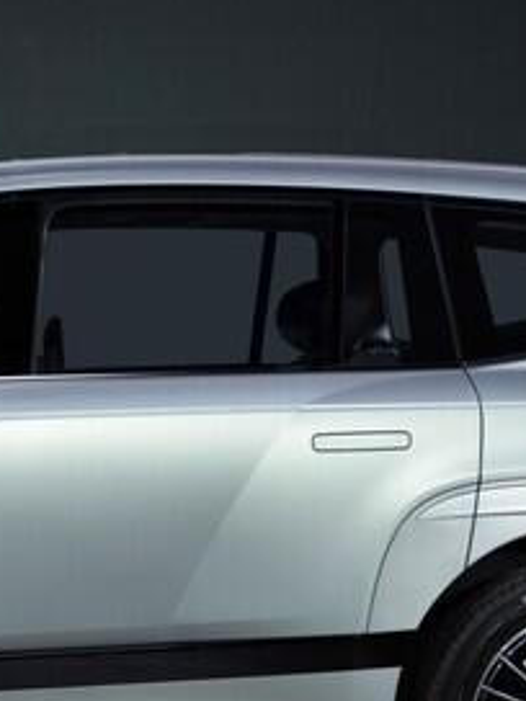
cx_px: -59
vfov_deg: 12.7
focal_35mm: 156
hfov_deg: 9.4
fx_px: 3161
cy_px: 273
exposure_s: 1/40
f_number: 6.3
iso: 500
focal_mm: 46
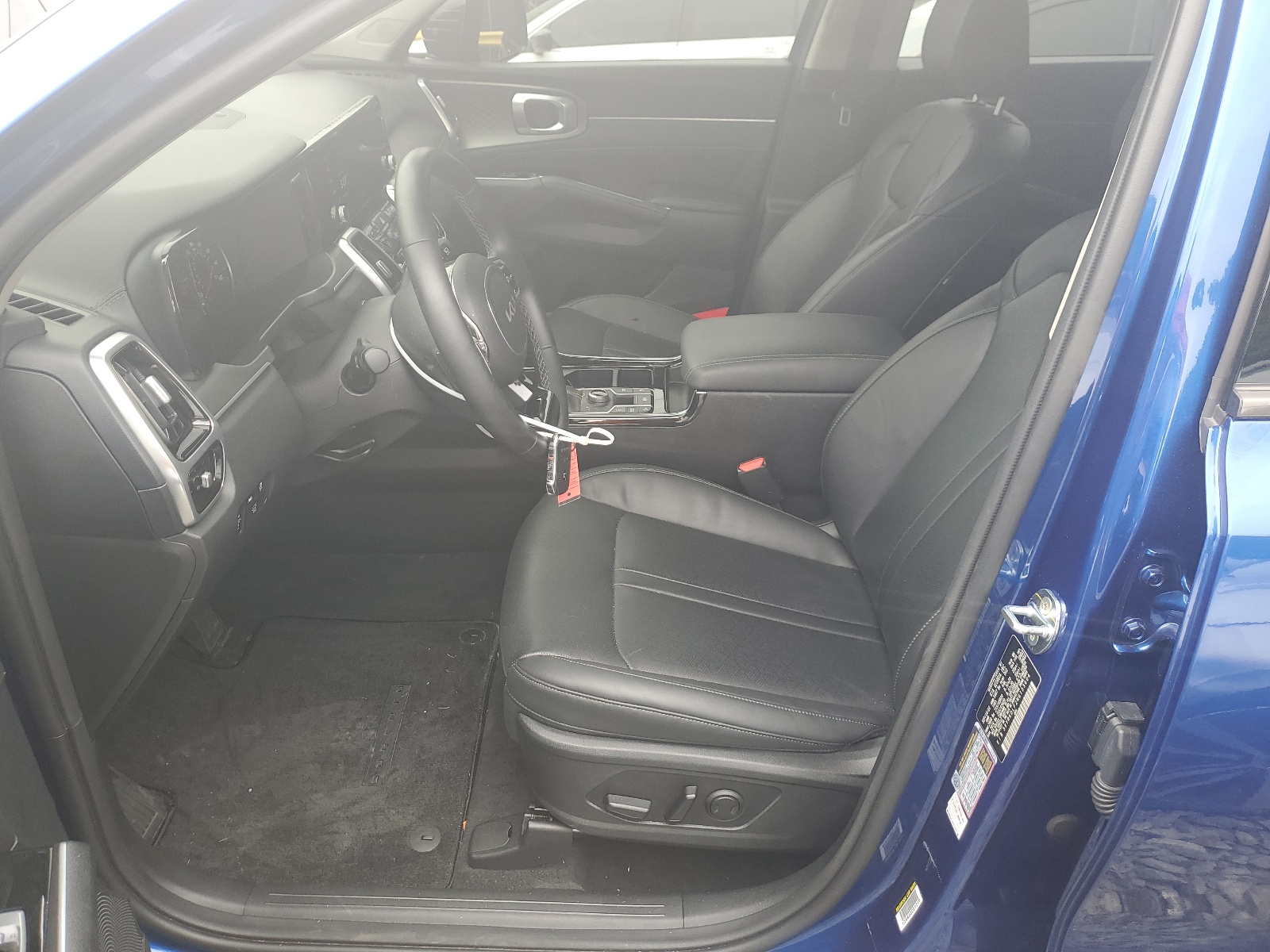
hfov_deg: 67.3
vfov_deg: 53.1
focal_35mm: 26
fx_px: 954
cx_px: 635
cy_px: 476
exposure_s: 1/120
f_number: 1.5
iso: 51
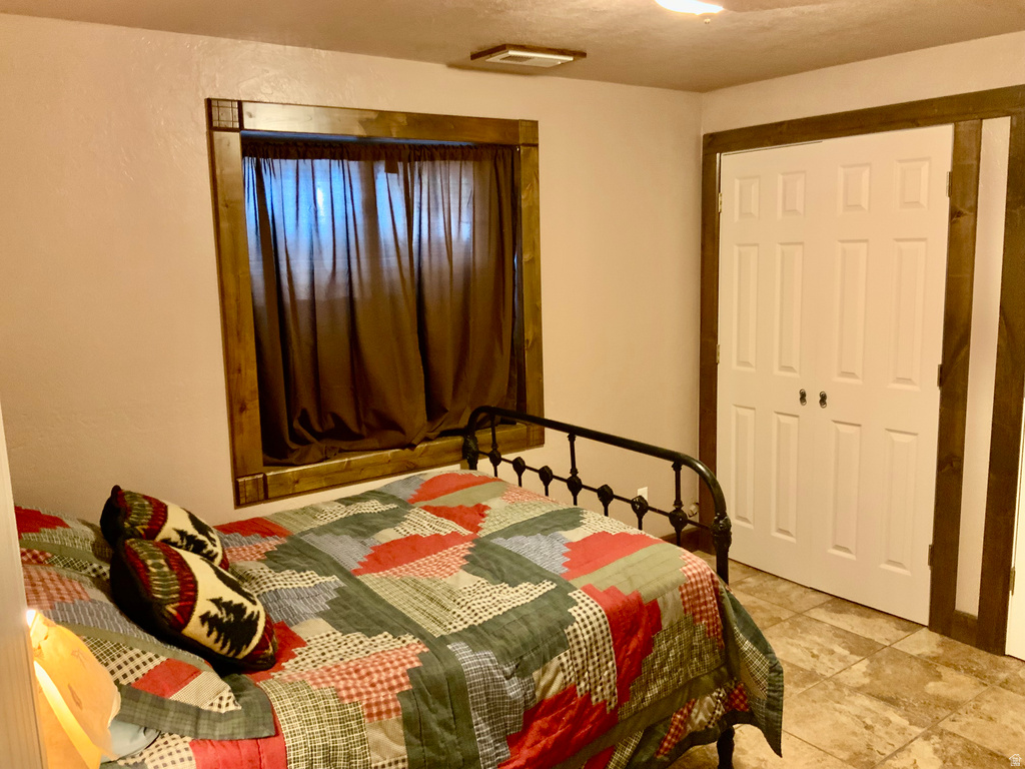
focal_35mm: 29
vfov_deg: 48.2
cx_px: 512
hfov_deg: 61.7
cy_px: 384
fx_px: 859
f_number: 1.8
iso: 250
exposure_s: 1/30
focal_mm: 3
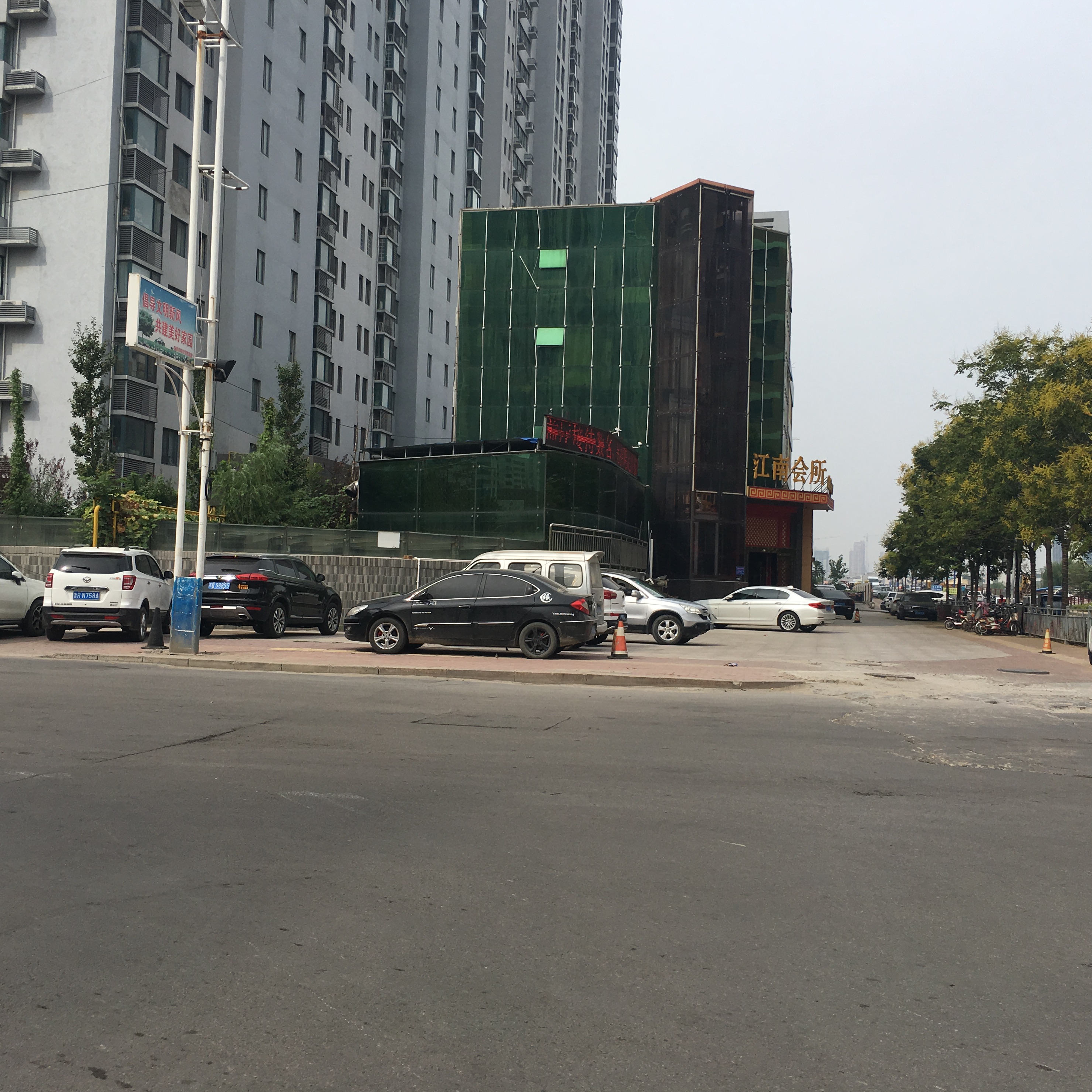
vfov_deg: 47.2
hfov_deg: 47.2
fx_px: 1249
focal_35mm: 35
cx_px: 532
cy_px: 540
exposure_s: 1/1789
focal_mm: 4.15
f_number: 2.2
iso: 25
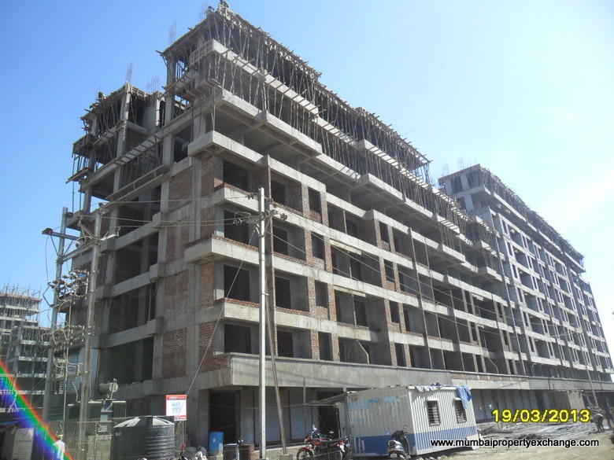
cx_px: 307
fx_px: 479
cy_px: 230
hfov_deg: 65.3
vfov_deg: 51.4
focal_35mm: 27
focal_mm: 4.9
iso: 100
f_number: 3.5
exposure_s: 1/750
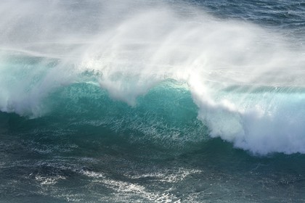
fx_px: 1271
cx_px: 152
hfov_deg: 13.7
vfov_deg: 9.1
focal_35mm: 150
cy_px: 102
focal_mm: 150
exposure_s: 1/400
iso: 200
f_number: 9
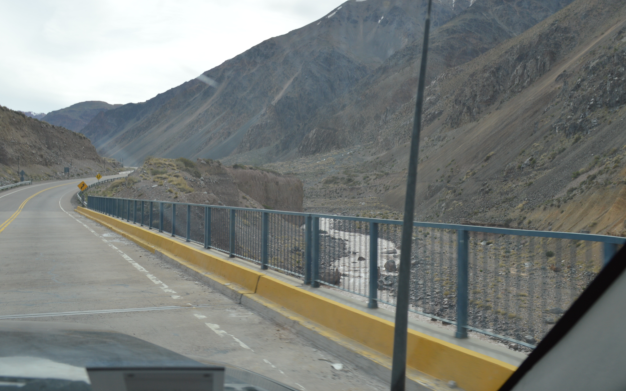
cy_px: 149
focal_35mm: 35
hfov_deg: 55.3
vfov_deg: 36.1
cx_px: 321
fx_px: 597
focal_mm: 18
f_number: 8
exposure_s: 1/250
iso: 100
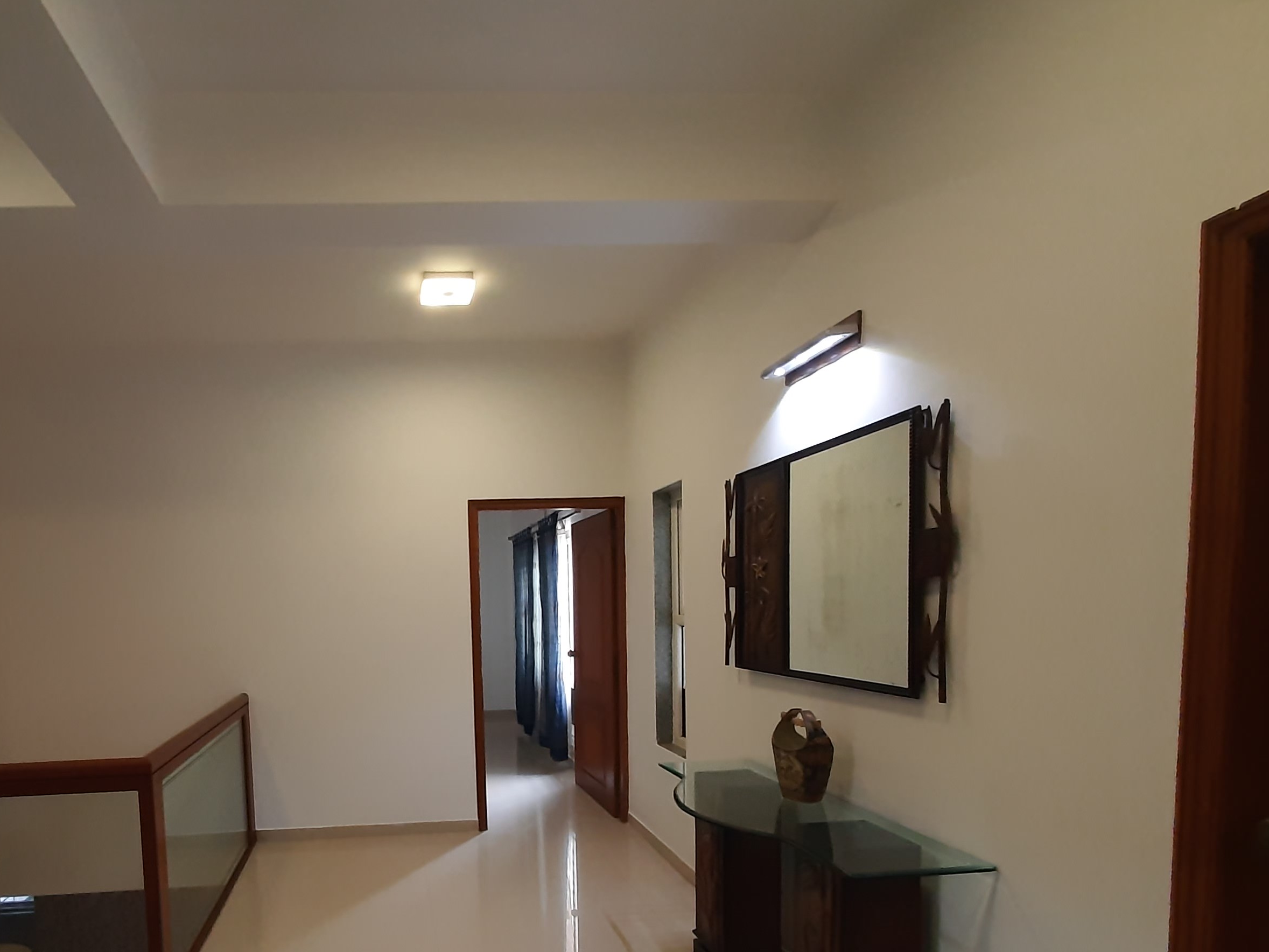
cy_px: 647
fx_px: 660
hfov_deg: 85.2
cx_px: 441
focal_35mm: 18
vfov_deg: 69.2
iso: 250
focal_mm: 1.42
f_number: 2.2
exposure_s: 1/25
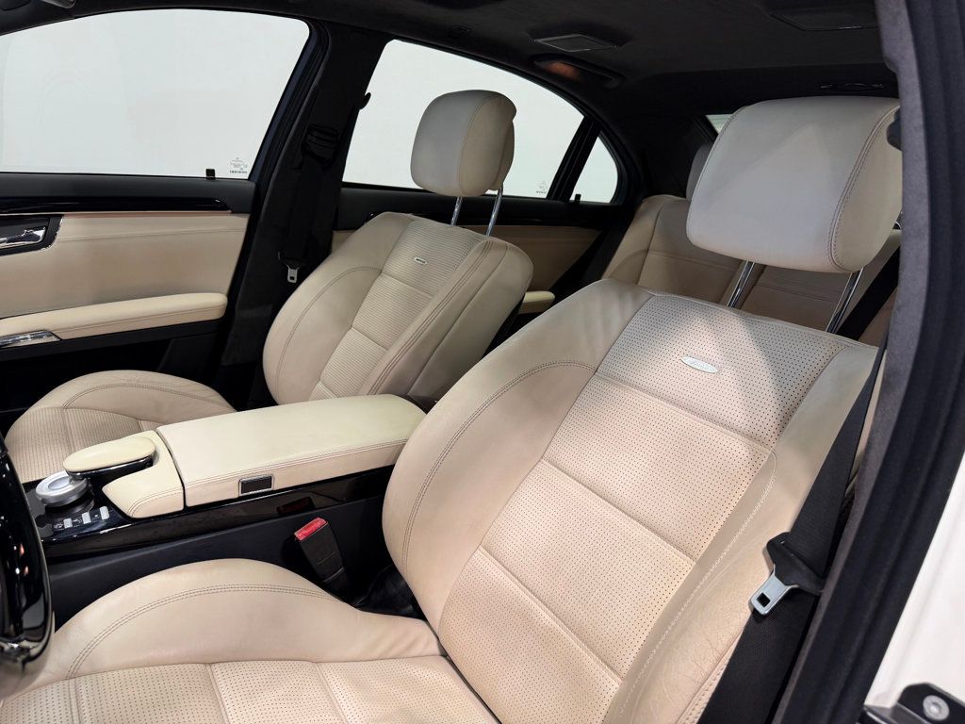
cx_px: 482
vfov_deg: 56.8
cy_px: 362
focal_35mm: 24
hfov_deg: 71.6
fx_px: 669
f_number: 1.78
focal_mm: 6.76
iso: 100
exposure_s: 1/120
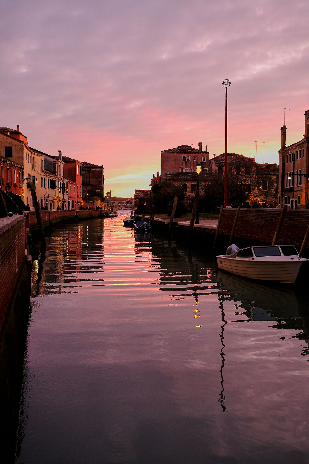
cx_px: 154
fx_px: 451
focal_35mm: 35
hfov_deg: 37.9
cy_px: 232
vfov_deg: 54.4
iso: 800
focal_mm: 23
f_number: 2.8
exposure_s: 1/80
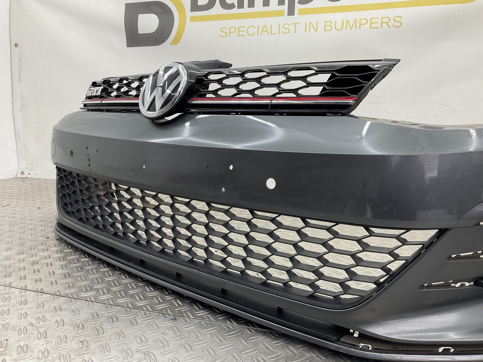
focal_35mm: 29
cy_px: 181
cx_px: 242
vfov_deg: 48.2
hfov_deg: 61.7
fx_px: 405
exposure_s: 1/100
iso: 32
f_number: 1.8
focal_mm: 3
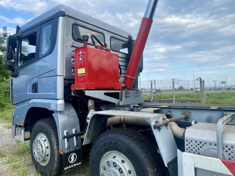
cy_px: 88
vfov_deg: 53.1
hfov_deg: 67.3
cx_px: 118
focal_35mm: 26
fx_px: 177
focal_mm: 4.25
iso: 32
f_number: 1.8
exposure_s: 1/805
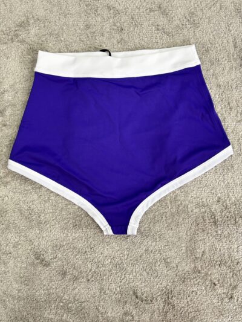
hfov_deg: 28.0
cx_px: 121
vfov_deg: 36.8
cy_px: 161
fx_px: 485
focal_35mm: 52
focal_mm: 5.96
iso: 50
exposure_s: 1/50
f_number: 1.6
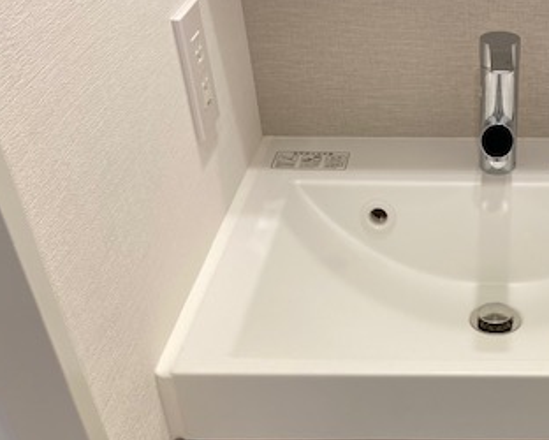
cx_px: 486
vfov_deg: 28.2
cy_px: 387
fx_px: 845
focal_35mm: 52
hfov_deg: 34.2
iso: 64
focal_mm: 4.25
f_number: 1.8
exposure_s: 1/100
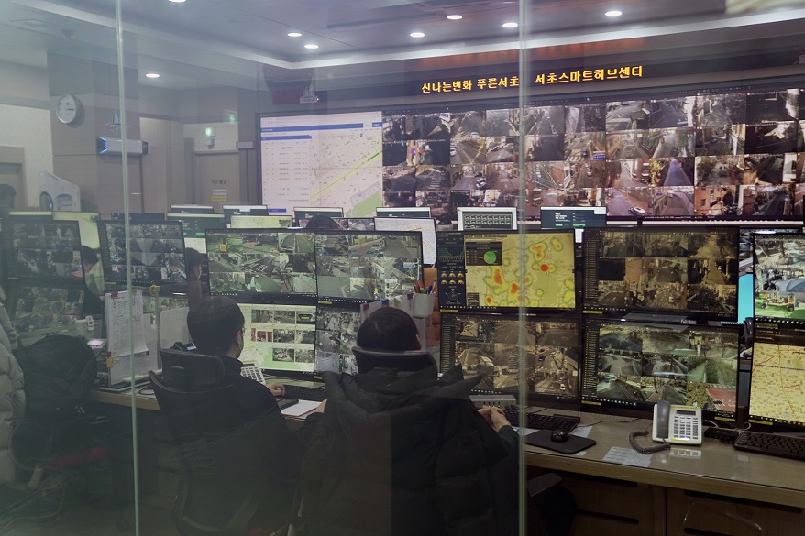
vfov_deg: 35.0
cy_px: 268
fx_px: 850
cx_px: 402
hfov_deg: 50.7
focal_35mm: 38
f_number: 2.8
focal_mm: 38
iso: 160
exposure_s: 1/40
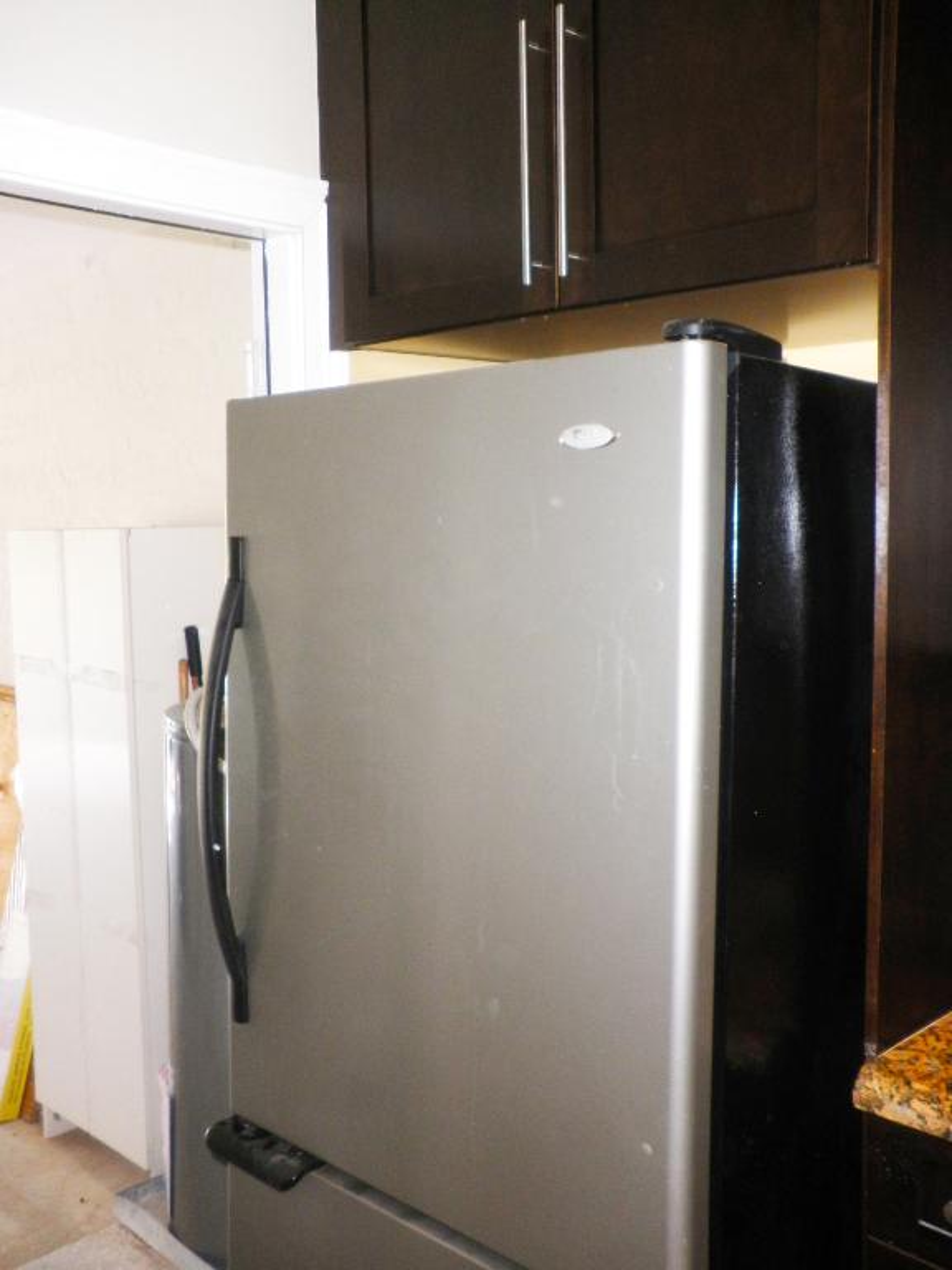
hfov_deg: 39.7
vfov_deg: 51.4
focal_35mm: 36
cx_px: 476
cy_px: 635
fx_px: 1320
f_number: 3.5
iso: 160
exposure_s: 1/30
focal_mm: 6.3
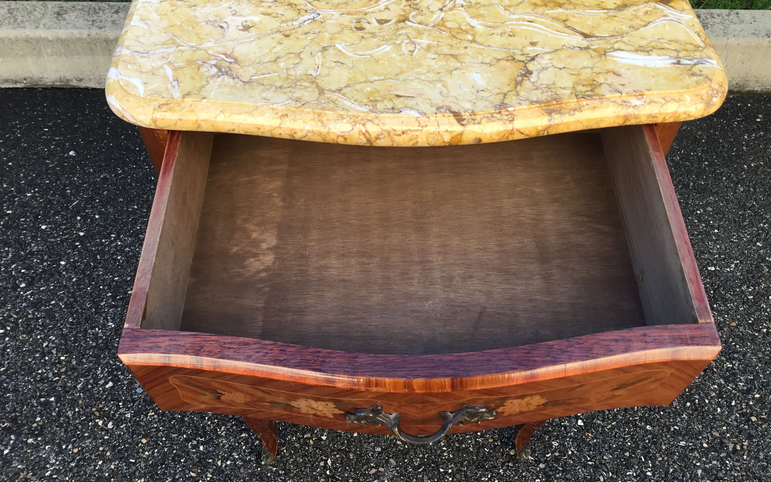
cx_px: 385
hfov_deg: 58.1
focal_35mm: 33
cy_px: 196
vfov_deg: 38.2
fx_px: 693
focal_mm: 3.3
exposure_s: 1/107
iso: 25
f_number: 2.4
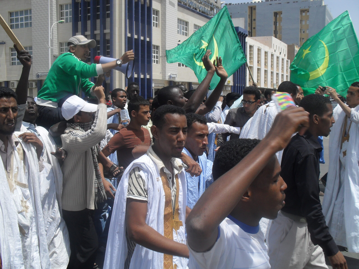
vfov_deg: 40.7
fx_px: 363
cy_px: 134
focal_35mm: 35
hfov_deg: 52.6
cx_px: 180
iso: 100
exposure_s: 1/250
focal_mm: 6.3
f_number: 8.4
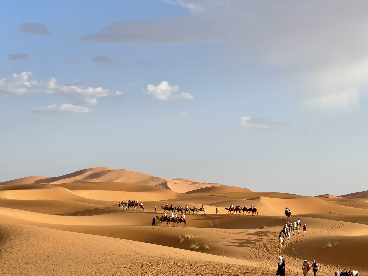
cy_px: 138
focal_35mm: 77
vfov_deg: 19.1
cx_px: 184
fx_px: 819
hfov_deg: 25.3
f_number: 2.8
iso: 32
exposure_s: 1/561
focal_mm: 9
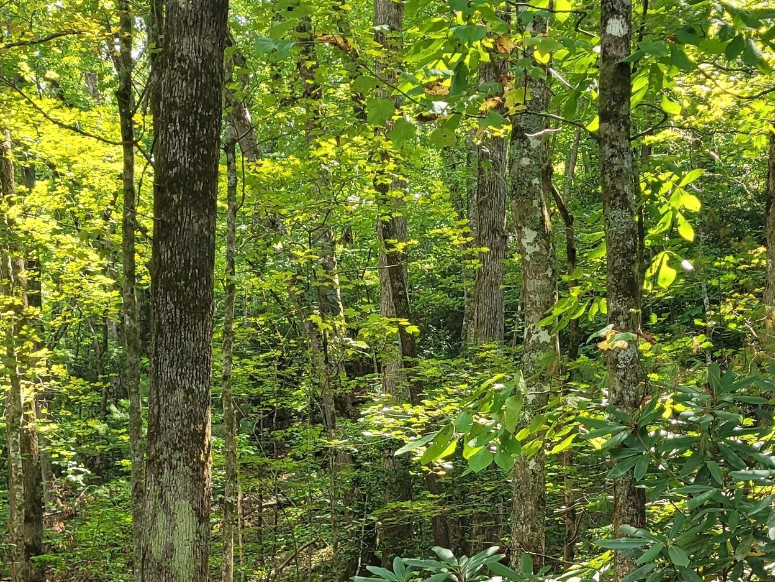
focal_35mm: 64
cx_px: 594
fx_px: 1433
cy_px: 690
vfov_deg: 21.4
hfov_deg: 29.7
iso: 64
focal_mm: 5.4
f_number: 1.8
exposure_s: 1/120
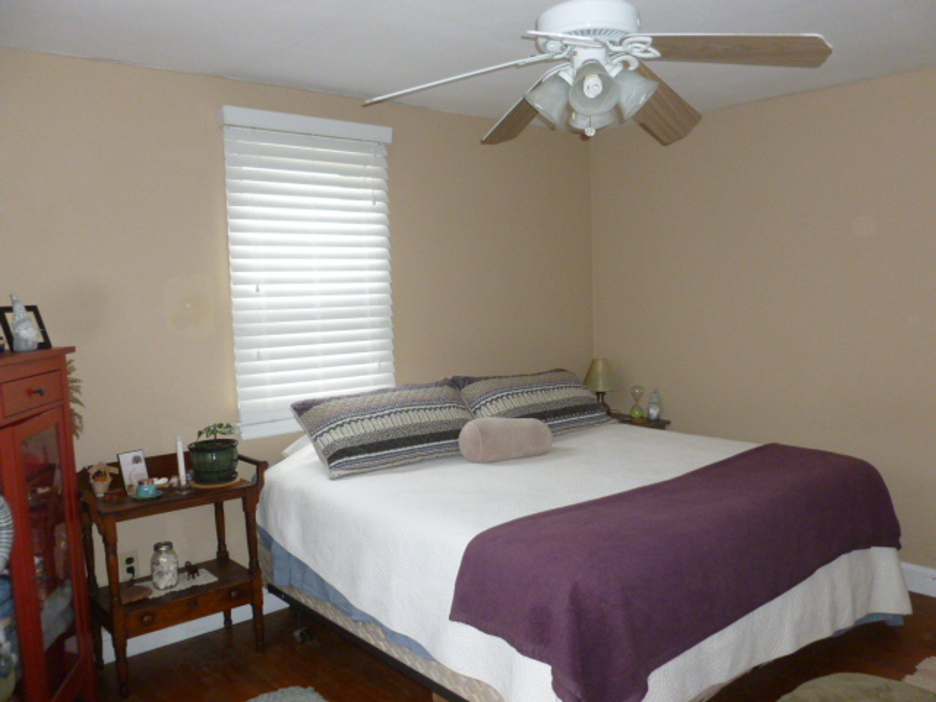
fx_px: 757
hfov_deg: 63.4
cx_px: 468
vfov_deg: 49.7
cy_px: 351
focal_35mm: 28
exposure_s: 1/60
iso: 400
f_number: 3.3
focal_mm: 5
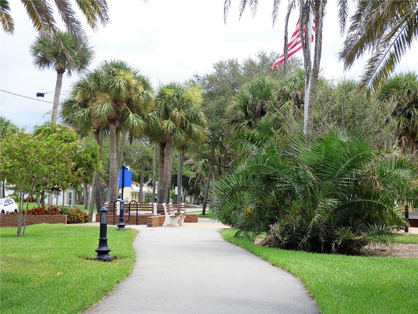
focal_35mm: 73
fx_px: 881
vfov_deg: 20.2
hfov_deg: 26.7
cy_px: 157
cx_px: 209
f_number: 4.3
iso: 100
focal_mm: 12.29
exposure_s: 1/320
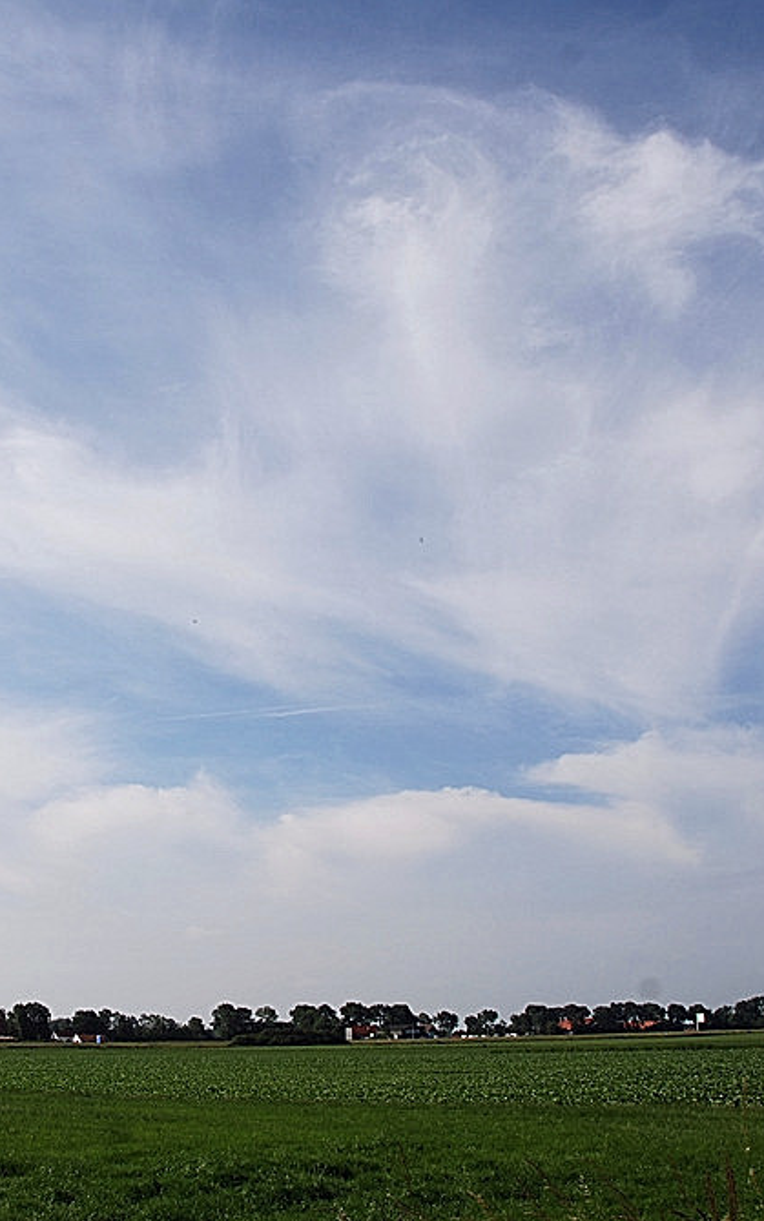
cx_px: 142
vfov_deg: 47.2
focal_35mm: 42
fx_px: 1399
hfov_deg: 29.8
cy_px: 619
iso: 100
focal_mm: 18
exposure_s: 1/320
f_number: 9
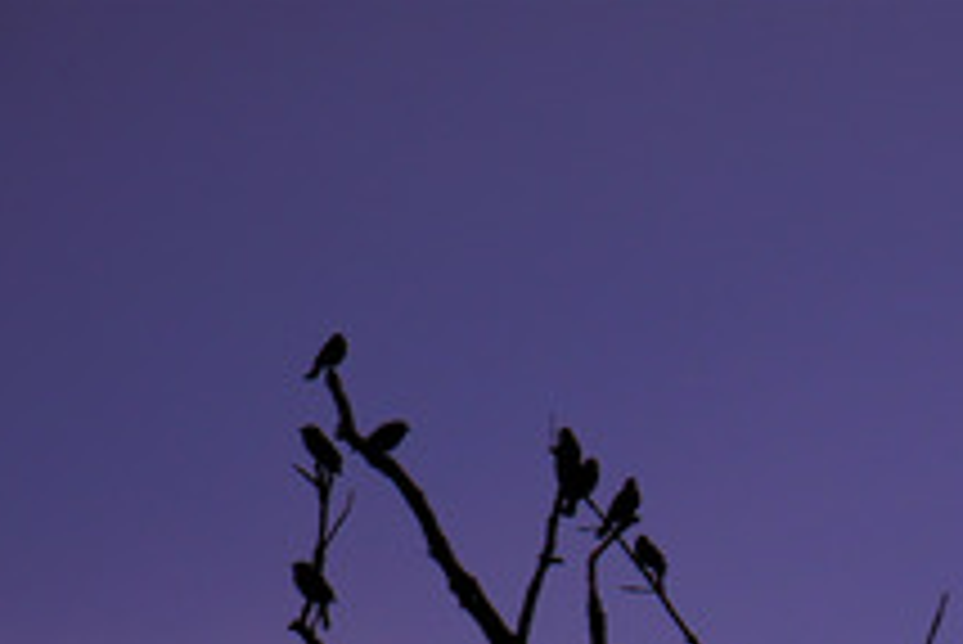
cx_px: 1112
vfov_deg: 0.9
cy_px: 957
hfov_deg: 1.3
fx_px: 41971
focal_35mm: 1568
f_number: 11
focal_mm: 350
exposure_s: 1/400
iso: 250
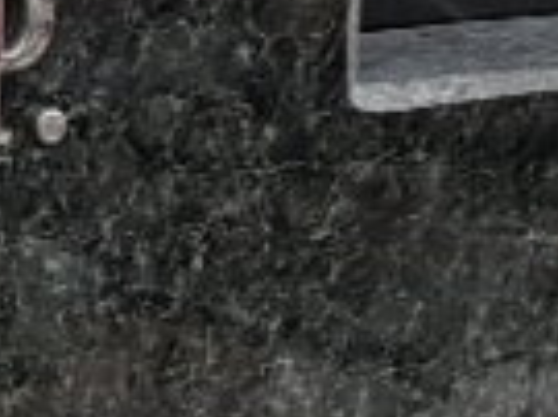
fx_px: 2979
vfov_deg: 7.8
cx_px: 66
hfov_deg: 10.6
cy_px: 727
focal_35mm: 185
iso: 80
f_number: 1.7
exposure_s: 1/100
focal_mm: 4.2
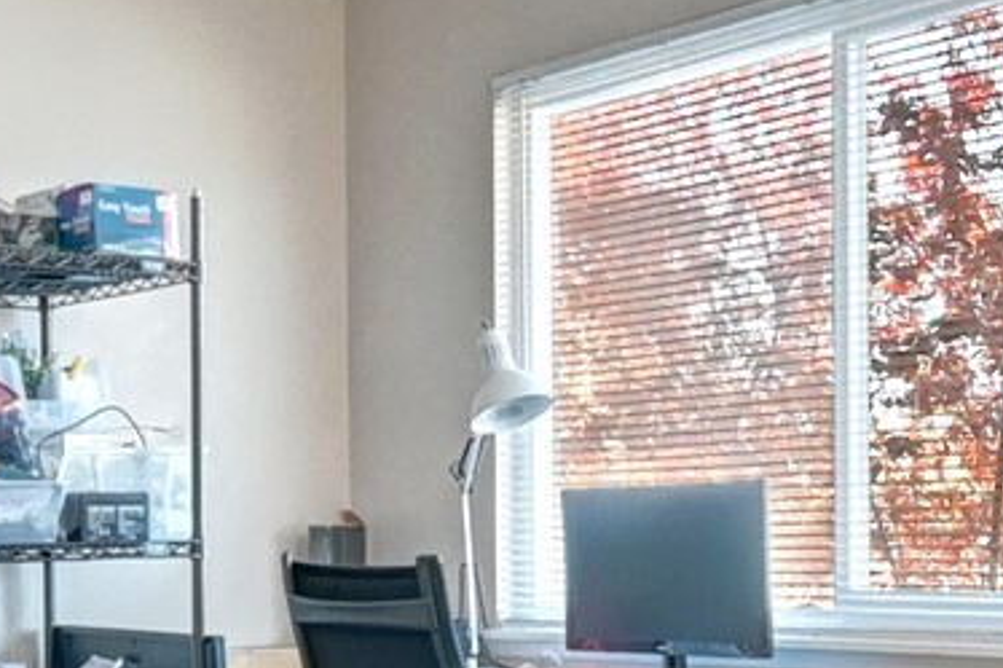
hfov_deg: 29.1
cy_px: 621
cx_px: 224
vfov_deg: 19.6
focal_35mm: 68
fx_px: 1894
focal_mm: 10
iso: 3200
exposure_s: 1/2
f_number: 11
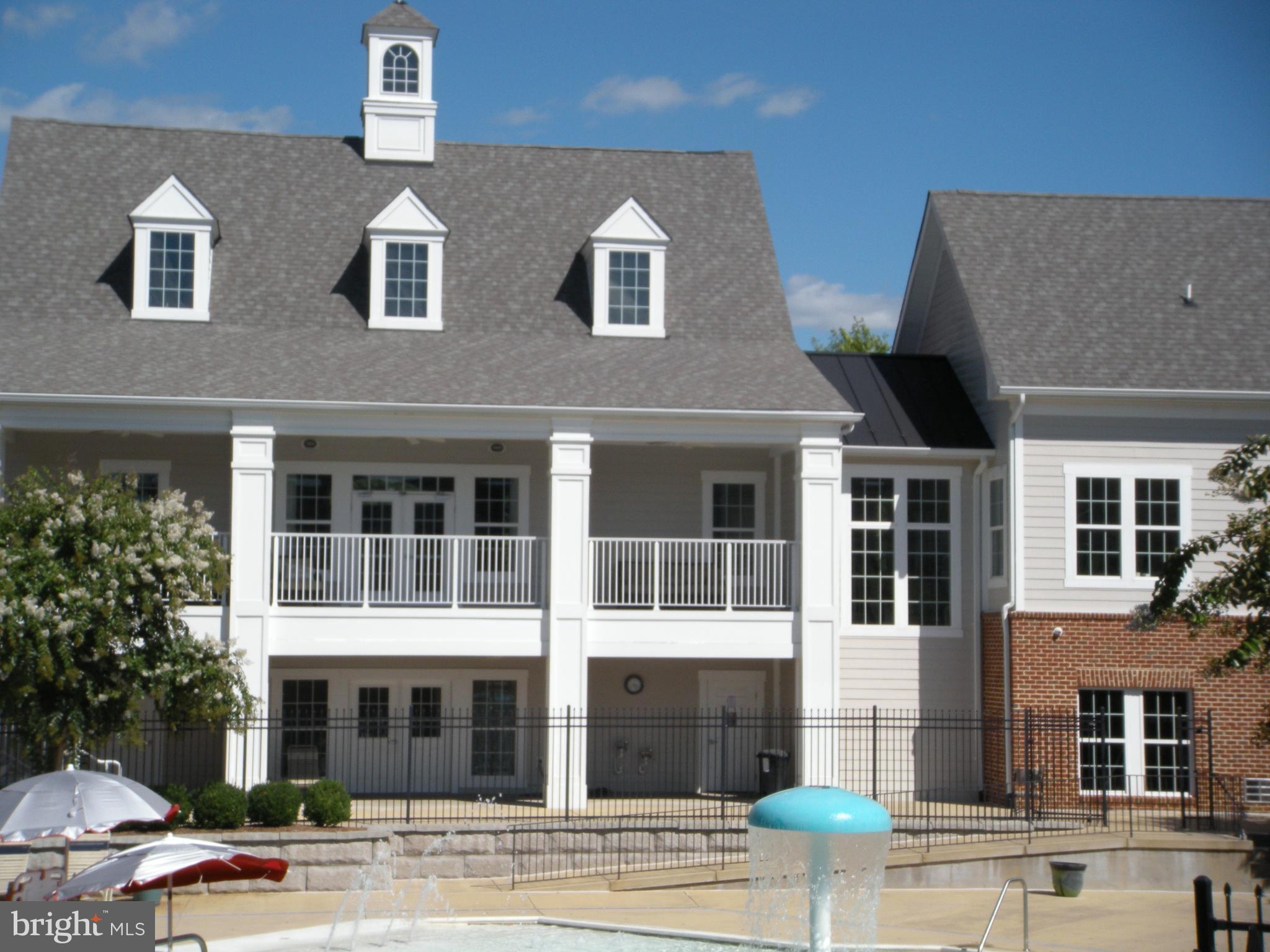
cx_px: 635
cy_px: 476
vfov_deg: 21.6
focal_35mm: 68
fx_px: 2495
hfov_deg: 28.6
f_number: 8
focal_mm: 11.3
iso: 64
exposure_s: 1/260
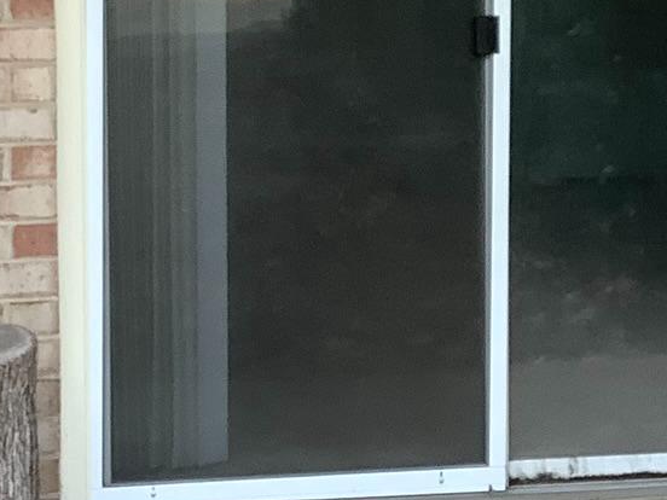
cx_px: 396
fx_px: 2216
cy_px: 48
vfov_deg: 12.8
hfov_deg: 17.1
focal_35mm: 115
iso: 64
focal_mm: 3.3
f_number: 2.4
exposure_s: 1/120
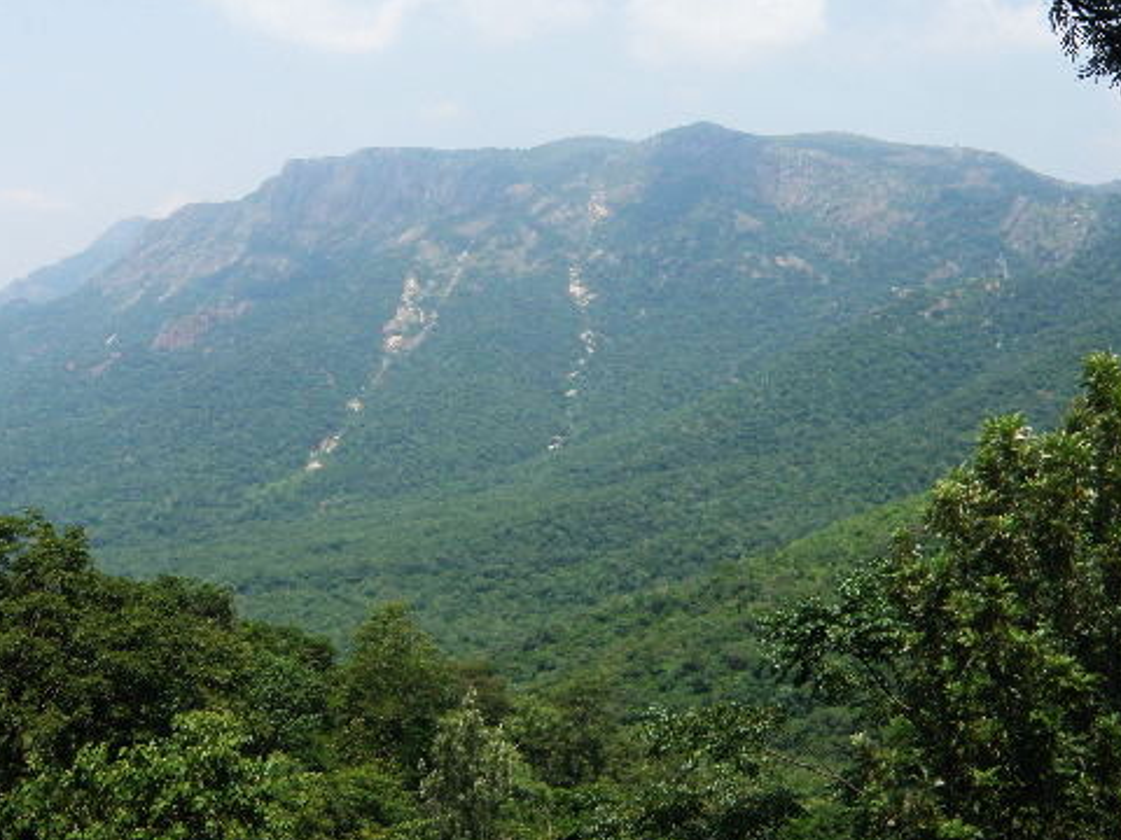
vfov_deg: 35.9
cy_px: 383
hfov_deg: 46.8
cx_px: 591
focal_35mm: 40
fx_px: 1295
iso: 64
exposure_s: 1/320
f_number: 5.6
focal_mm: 4.6
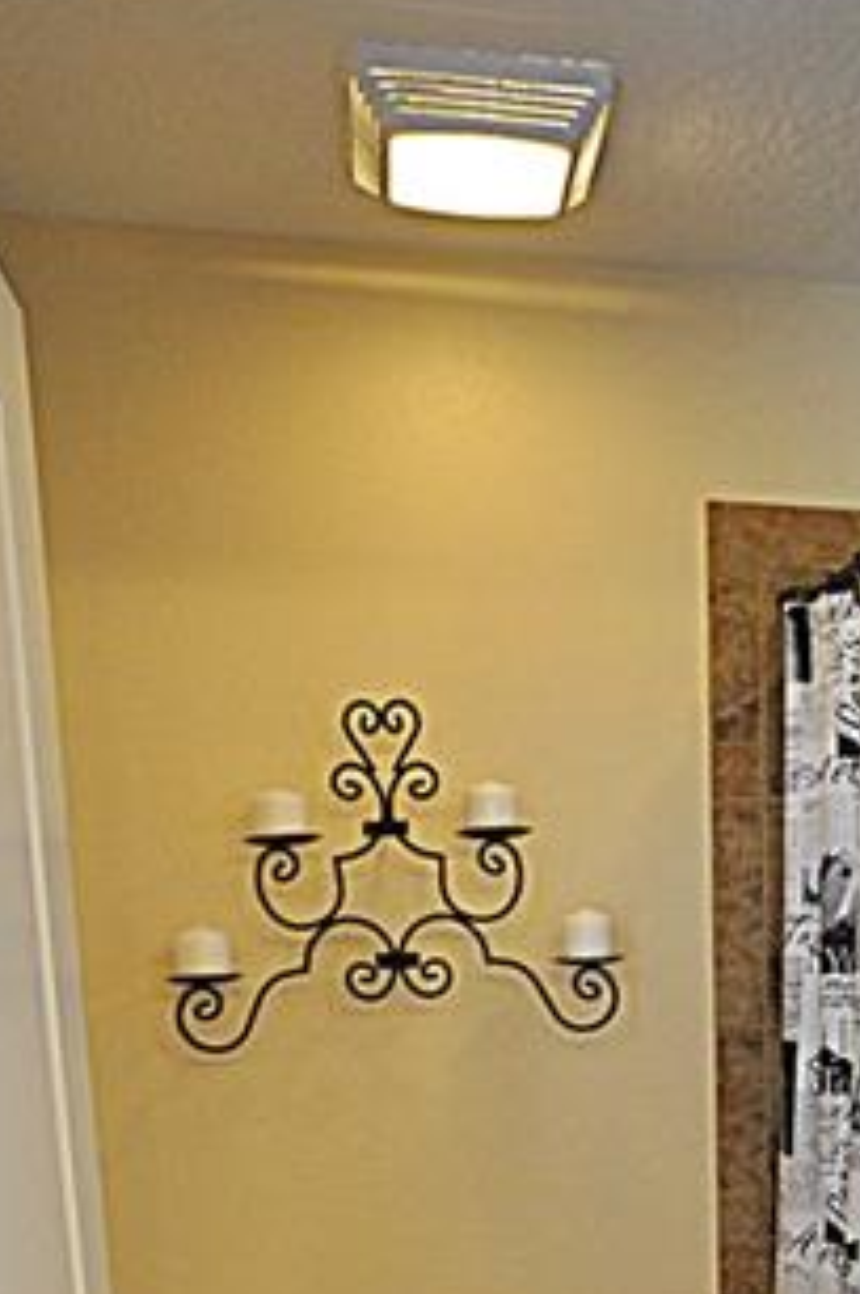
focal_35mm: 41
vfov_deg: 41.3
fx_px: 1481
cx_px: 691
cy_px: 1286
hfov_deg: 31.5
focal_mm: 11
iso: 640
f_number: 4.5
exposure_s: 1/60
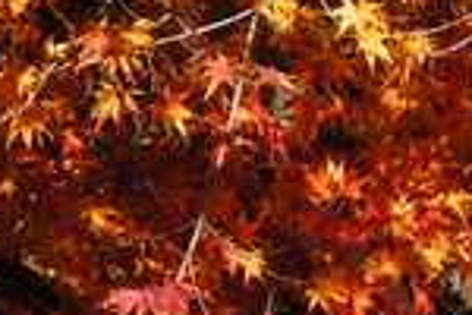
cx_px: 960
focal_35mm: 763
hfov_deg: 2.7
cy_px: 91
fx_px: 9997
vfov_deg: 1.8
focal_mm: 95.4
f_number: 9
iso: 800
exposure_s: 1/800
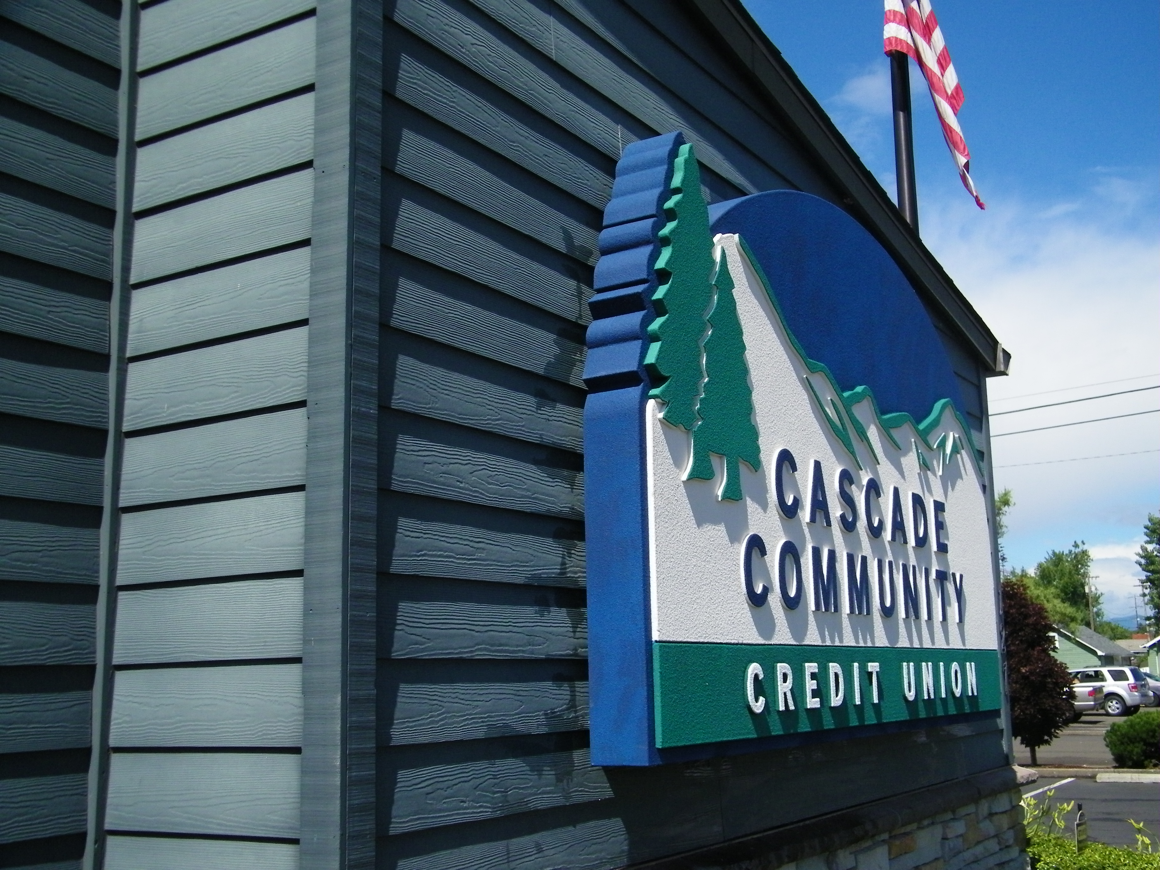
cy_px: 435
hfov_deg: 49.0
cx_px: 580
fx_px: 1273
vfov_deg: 37.7
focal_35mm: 38
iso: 160
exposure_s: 1/640
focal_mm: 6.8
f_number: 7.4
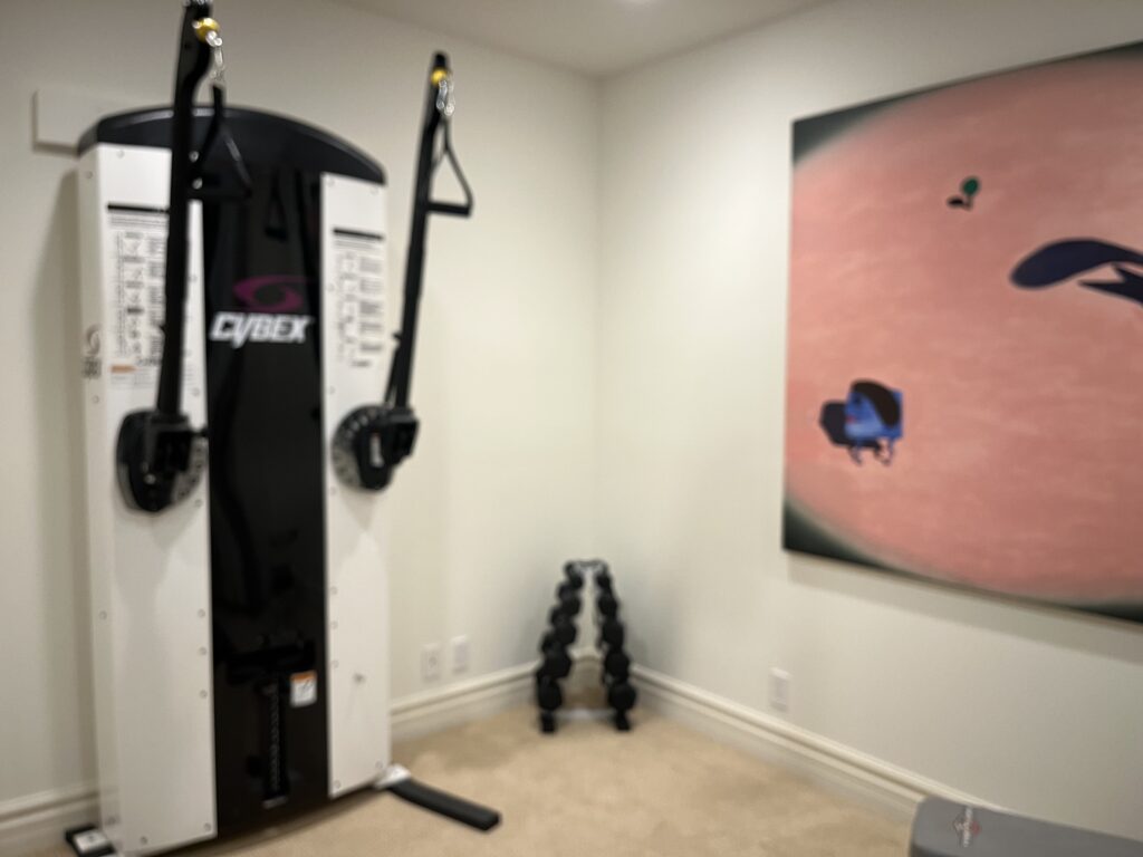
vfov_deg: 53.1
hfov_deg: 67.3
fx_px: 859
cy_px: 428
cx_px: 572
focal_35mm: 26
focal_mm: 5.1
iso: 200
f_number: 1.6
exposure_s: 1/60
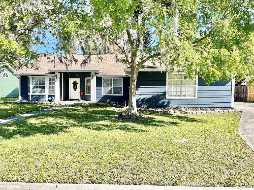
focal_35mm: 25
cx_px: 127
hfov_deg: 69.4
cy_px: 95
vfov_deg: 54.9
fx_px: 183
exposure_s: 1/1852
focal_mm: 5.1
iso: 32
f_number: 1.6
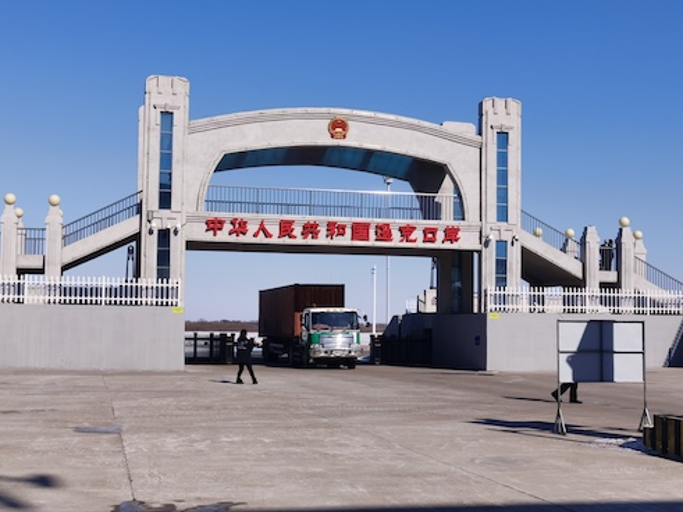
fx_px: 1085
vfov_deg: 26.5
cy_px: 257
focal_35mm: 55
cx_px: 338
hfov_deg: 34.9
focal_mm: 5.56
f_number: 1.6
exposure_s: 1/8621
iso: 50
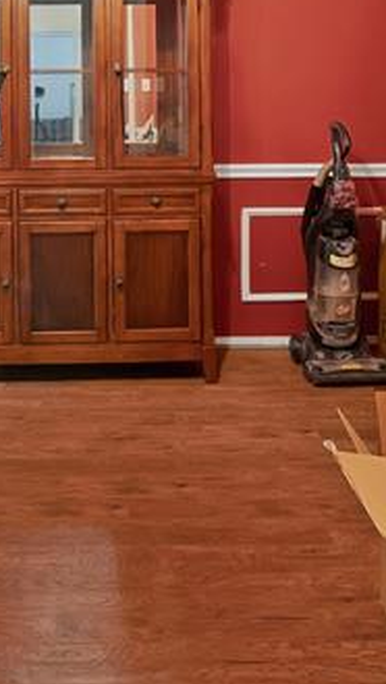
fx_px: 709
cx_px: 56
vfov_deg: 47.1
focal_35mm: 39
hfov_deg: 29.5
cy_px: 84
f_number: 9
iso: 640
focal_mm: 12
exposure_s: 2.5
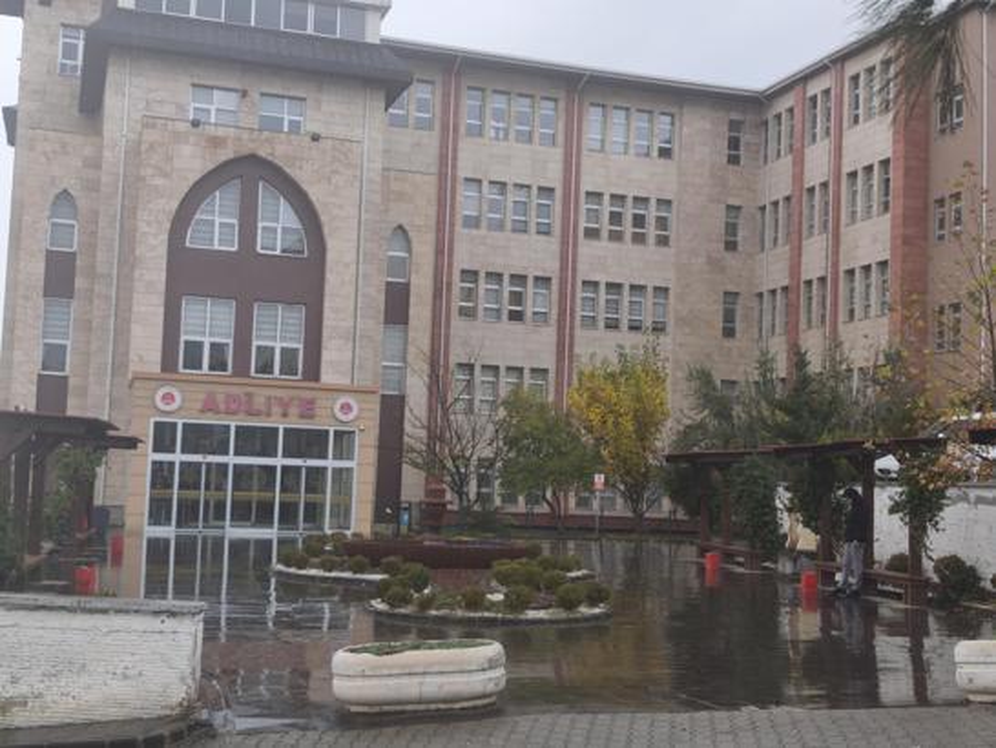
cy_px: 374
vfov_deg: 31.5
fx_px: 1324
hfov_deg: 41.2
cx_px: 498
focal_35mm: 46
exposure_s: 1/154
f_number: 1.6
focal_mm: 6.57
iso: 50
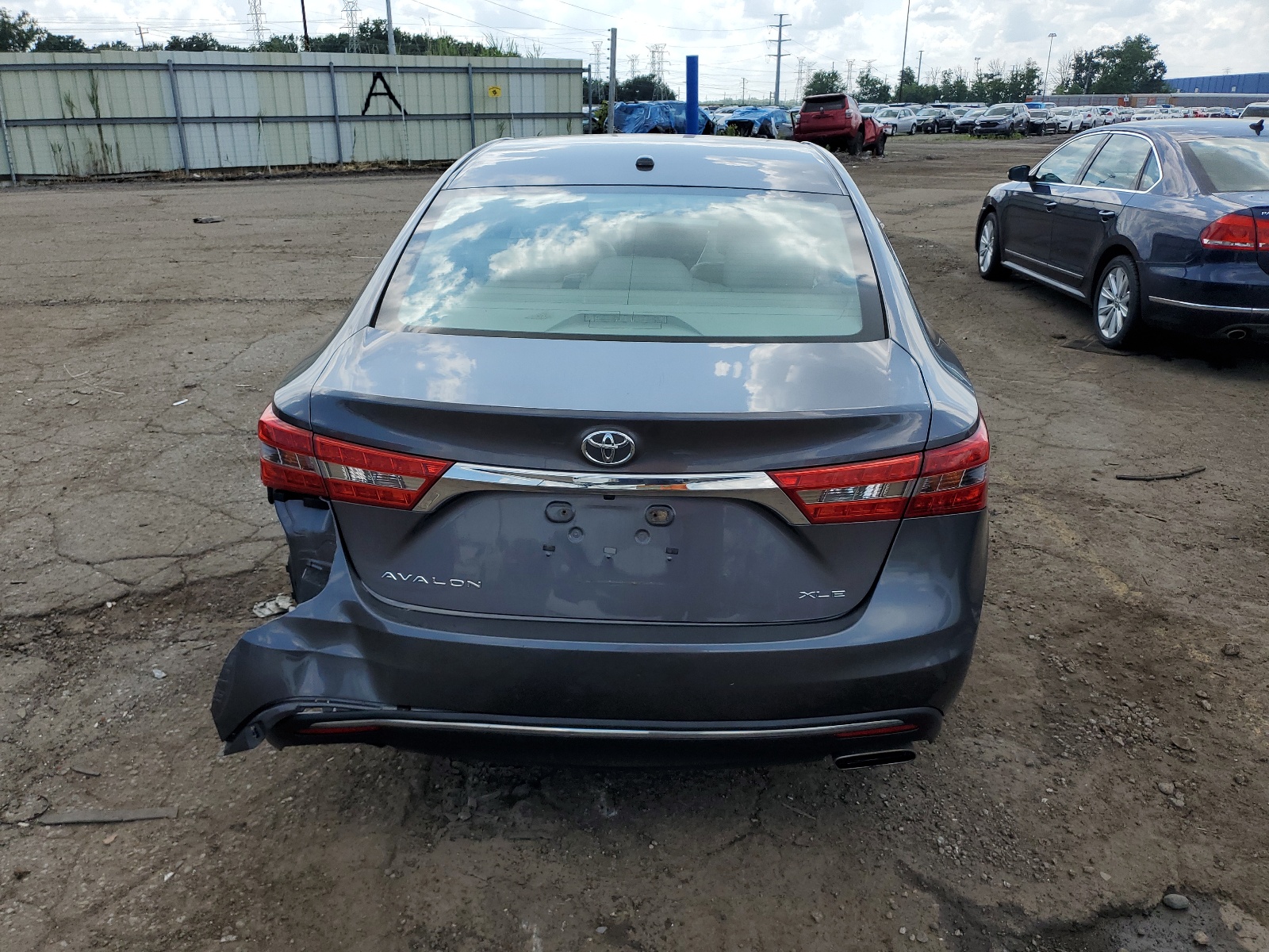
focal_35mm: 26
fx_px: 953
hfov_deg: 67.3
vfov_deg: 53.1
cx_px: 634
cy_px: 476
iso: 50
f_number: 1.5
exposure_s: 1/2500
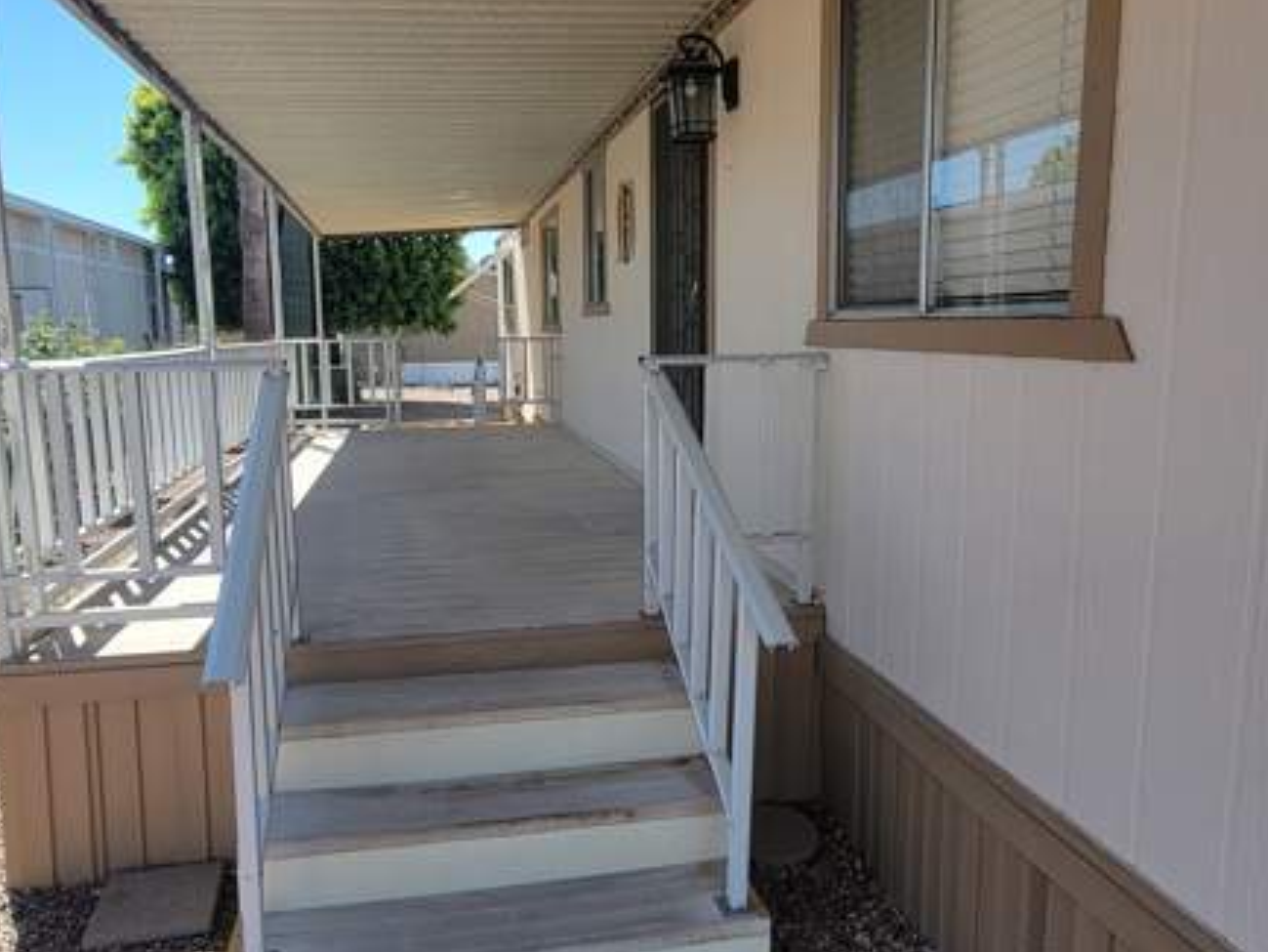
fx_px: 879
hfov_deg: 71.6
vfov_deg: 56.8
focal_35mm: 24
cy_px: 477
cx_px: 638
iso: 50
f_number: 2.2
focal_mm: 2.2
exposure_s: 1/722
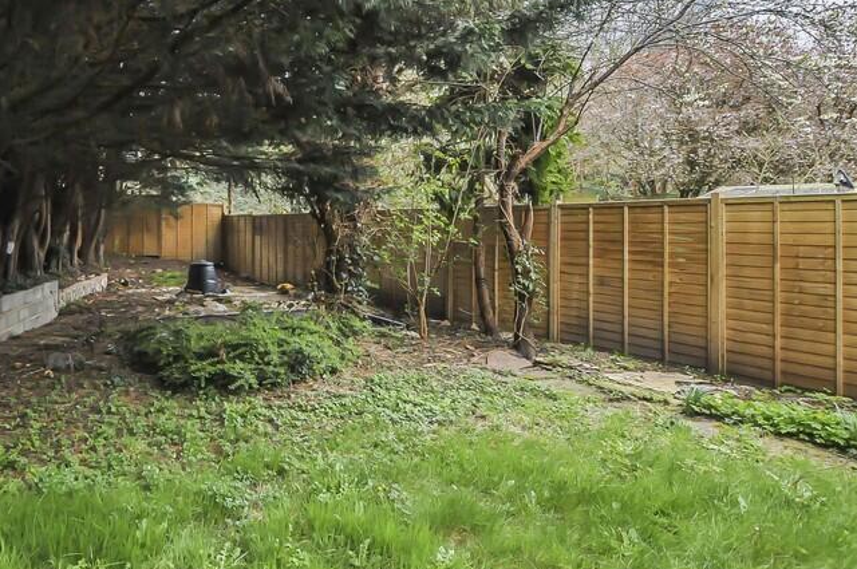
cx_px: 182
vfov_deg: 52.0
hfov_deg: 67.5
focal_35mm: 24
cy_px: 187
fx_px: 571
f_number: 5.6
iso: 1000
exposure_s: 1/250
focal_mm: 10
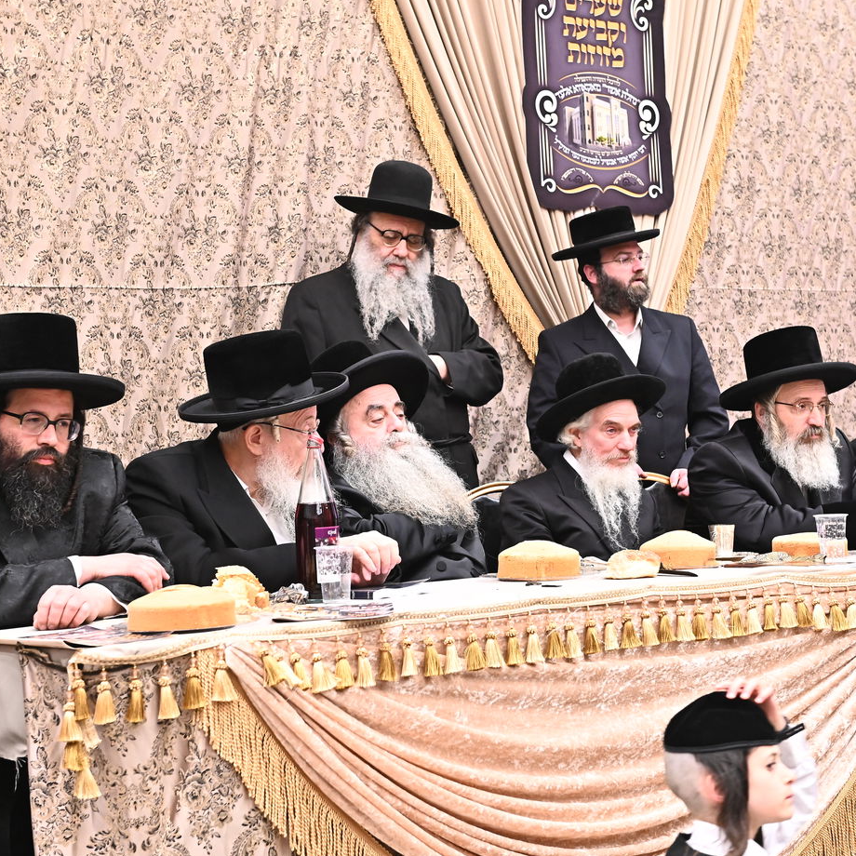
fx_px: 2098
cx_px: 466
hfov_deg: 23.1
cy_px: 431
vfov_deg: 23.1
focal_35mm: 75
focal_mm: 58
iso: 3200
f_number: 5.6
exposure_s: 1/160
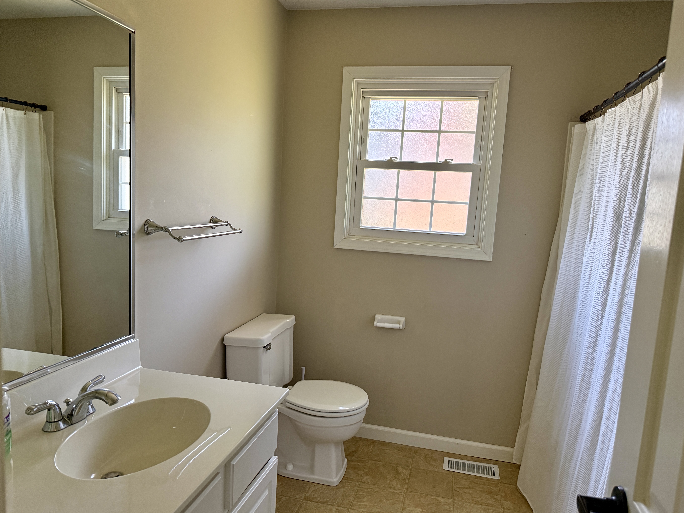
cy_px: 258
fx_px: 494
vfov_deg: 54.9
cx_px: 347
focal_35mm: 25
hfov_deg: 69.4
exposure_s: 1/60
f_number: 1.78
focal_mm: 6.76
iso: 400
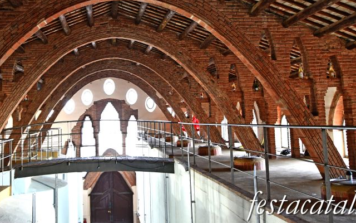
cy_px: 34
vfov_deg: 28.4
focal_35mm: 44
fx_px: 427
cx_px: 131
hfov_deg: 44.8
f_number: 4
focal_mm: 18
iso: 1250
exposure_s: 1/60
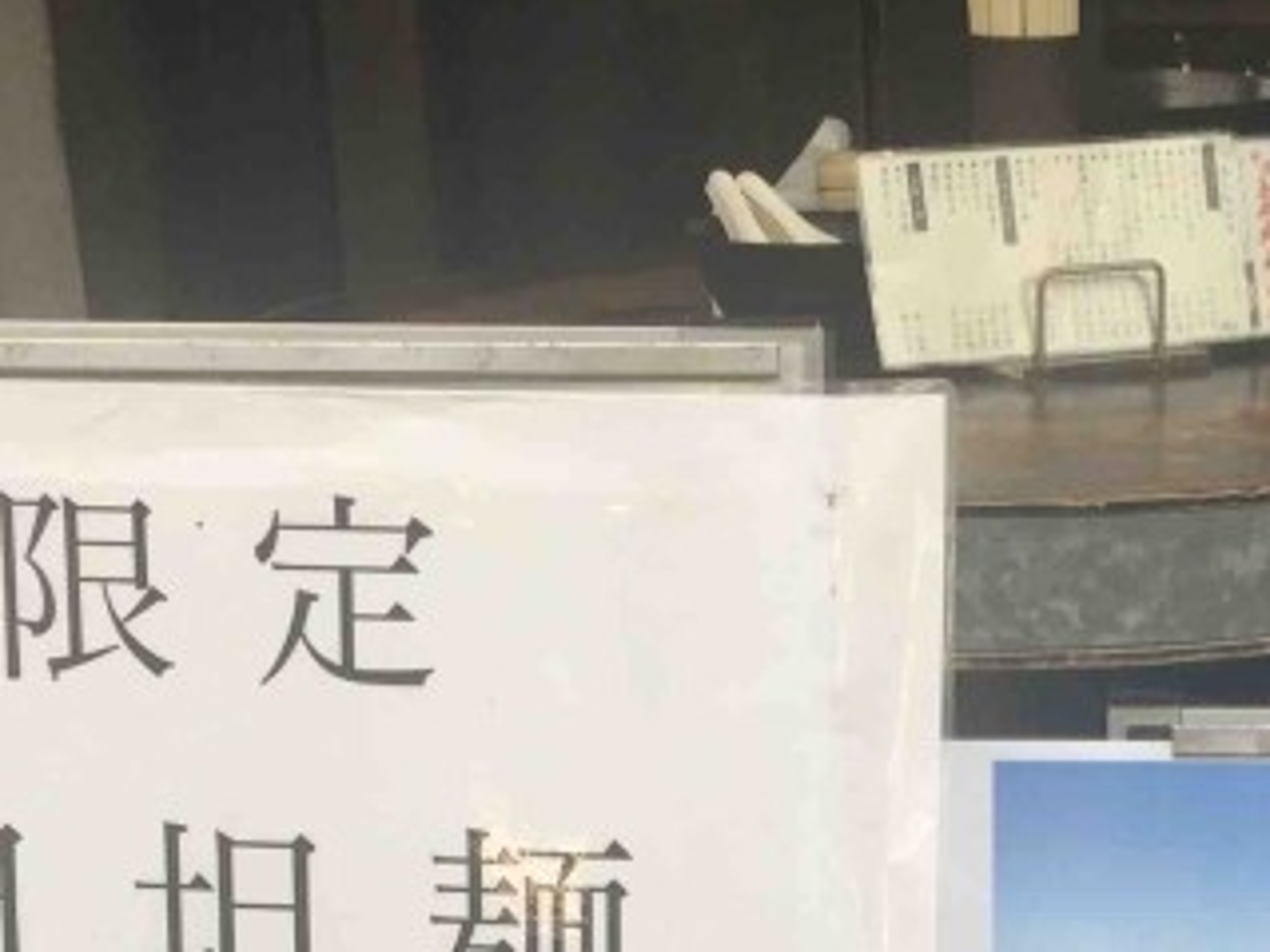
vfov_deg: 14.7
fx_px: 3411
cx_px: 1079
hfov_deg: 20.8
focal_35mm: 93
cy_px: 1462
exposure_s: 1/220
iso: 32
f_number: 2.2
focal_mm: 4.15
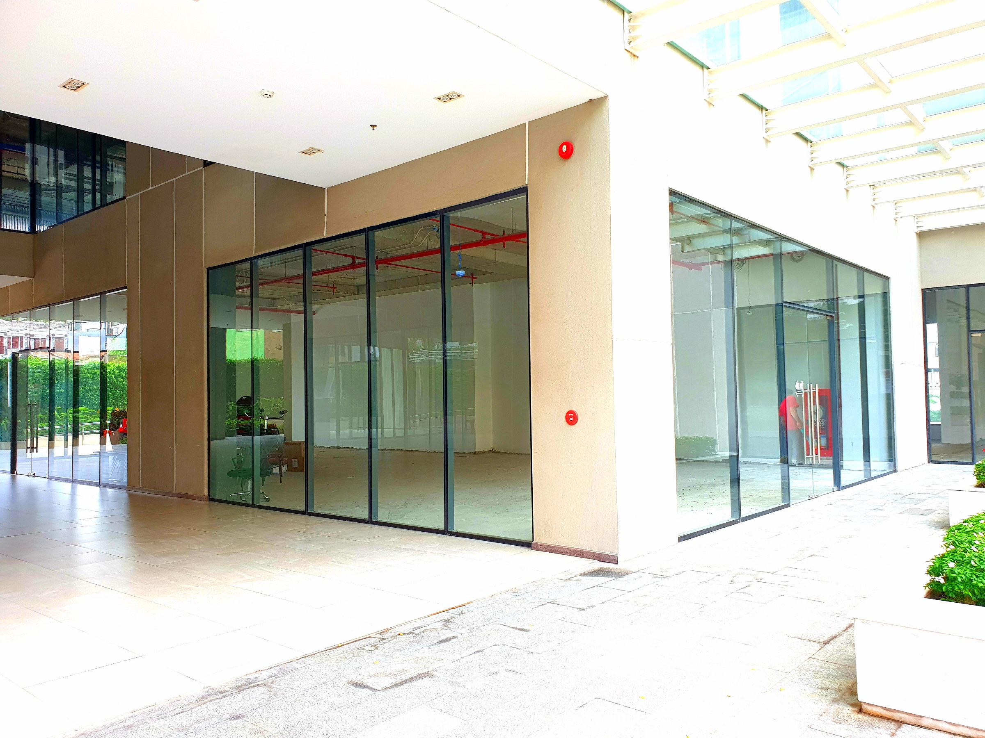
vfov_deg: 53.1
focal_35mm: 26
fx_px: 740
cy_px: 369
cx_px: 492
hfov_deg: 67.3
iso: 64
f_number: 2.4
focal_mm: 4.3
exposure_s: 1/100
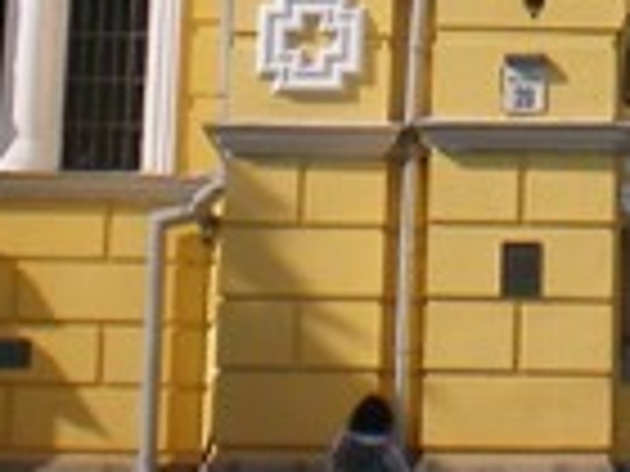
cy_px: -557
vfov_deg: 8.0
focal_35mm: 174
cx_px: 846
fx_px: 3167
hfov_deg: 11.1
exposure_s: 1/400
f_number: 4.6
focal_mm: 6.3
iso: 64
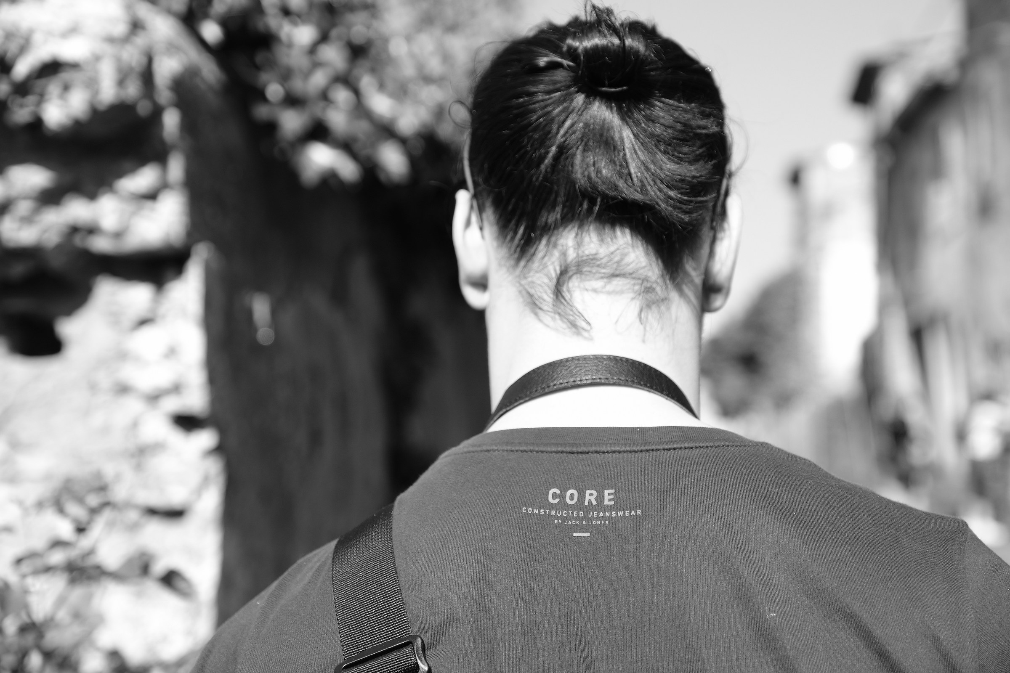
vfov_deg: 20.6
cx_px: 505
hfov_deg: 30.5
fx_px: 1852
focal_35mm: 66
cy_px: 336
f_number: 3.2
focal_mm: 44.1
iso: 200
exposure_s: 1/1000
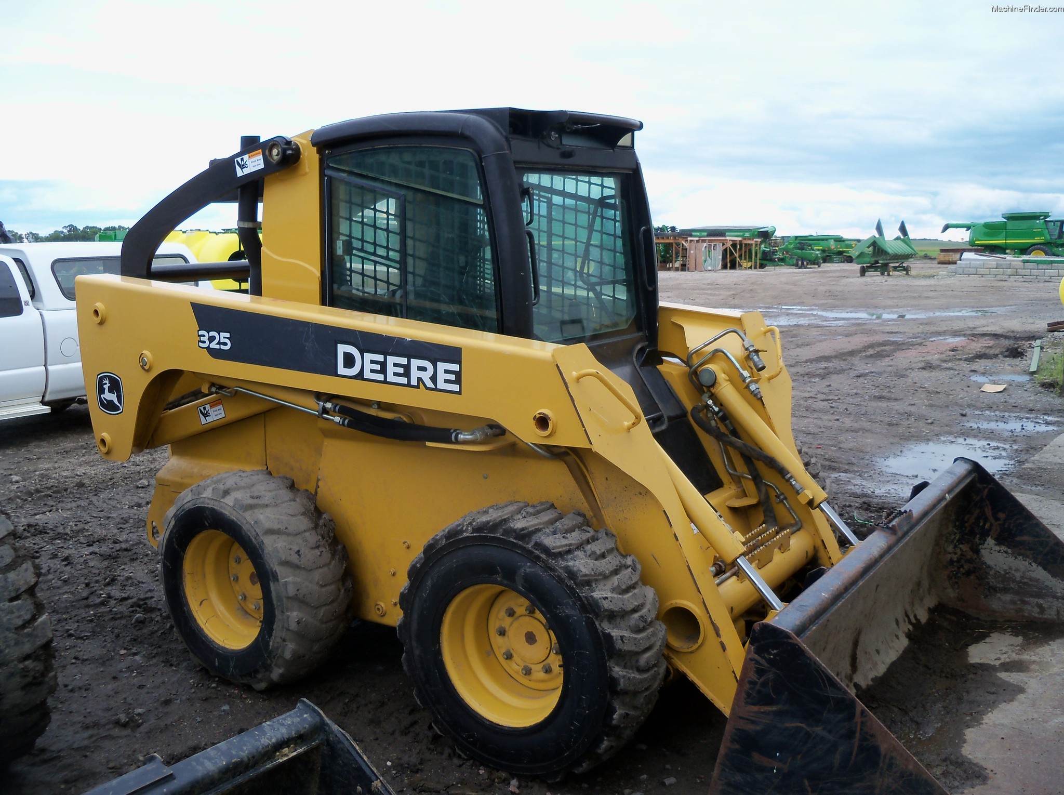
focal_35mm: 35
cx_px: 532
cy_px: 398
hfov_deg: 52.7
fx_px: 1074
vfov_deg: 40.6
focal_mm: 6.2
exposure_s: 1/160
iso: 80
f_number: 3.5
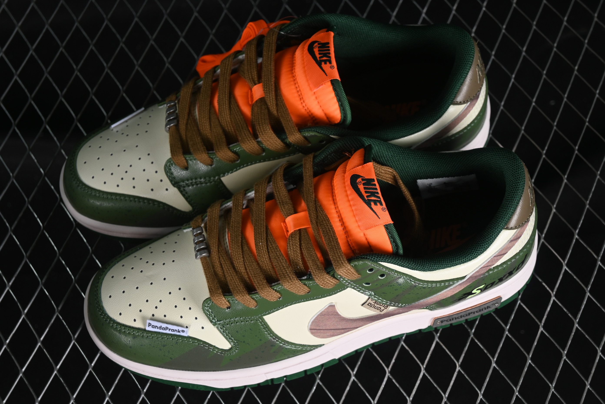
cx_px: 302
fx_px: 1260
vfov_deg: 18.2
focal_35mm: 75
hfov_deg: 27.0
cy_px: 202
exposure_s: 1/60
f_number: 7.1
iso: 160
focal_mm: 50
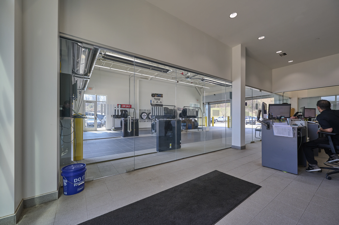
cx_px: 170
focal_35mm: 14
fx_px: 132
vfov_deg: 81.1
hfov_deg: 104.3
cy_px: 112
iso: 250
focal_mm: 14
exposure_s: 1/125
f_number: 5.6
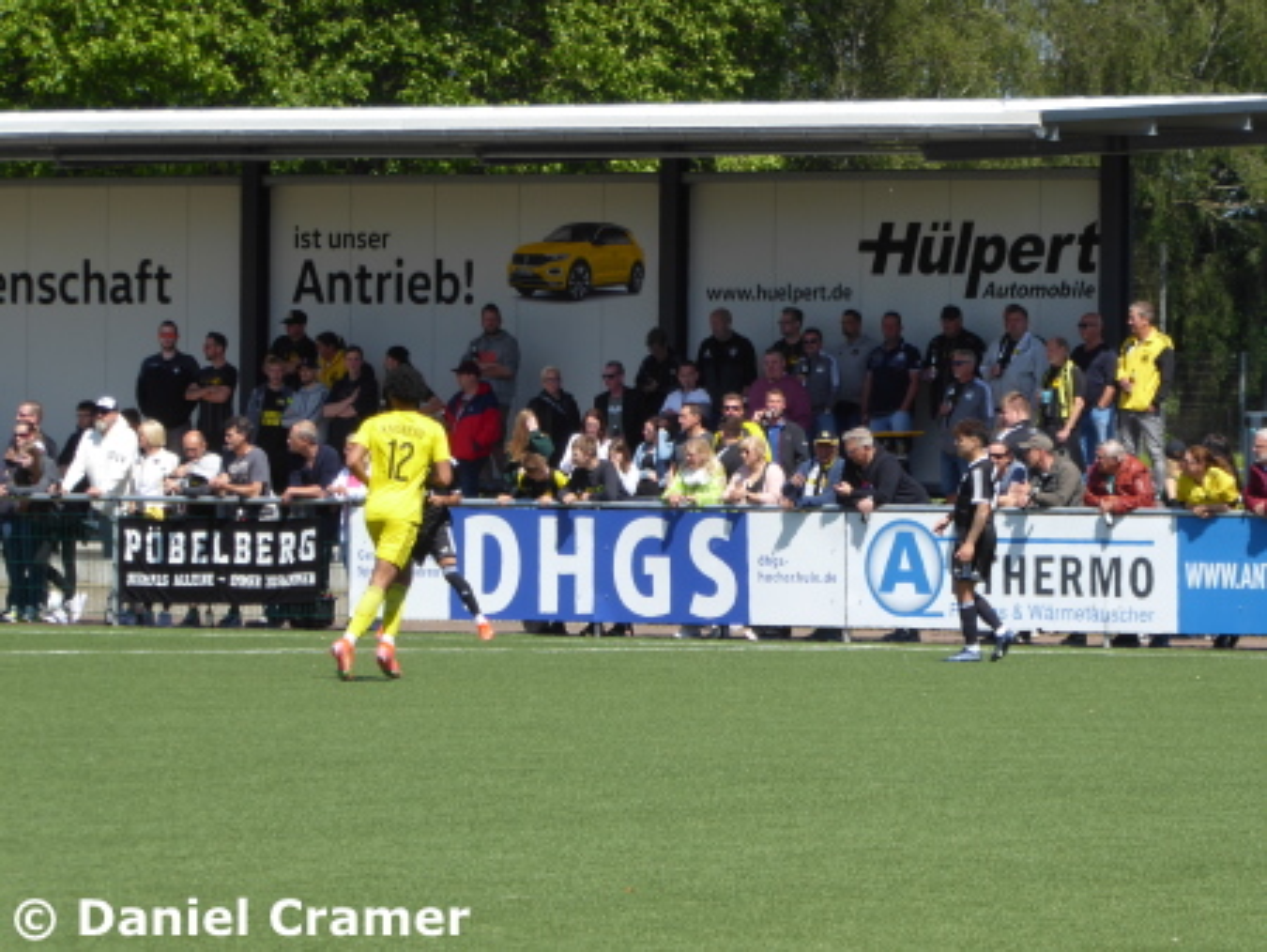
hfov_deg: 6.2
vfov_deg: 4.6
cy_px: 476
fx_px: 11792
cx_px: 634
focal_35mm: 322
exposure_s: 1/250
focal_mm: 57.7
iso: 80
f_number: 5.9
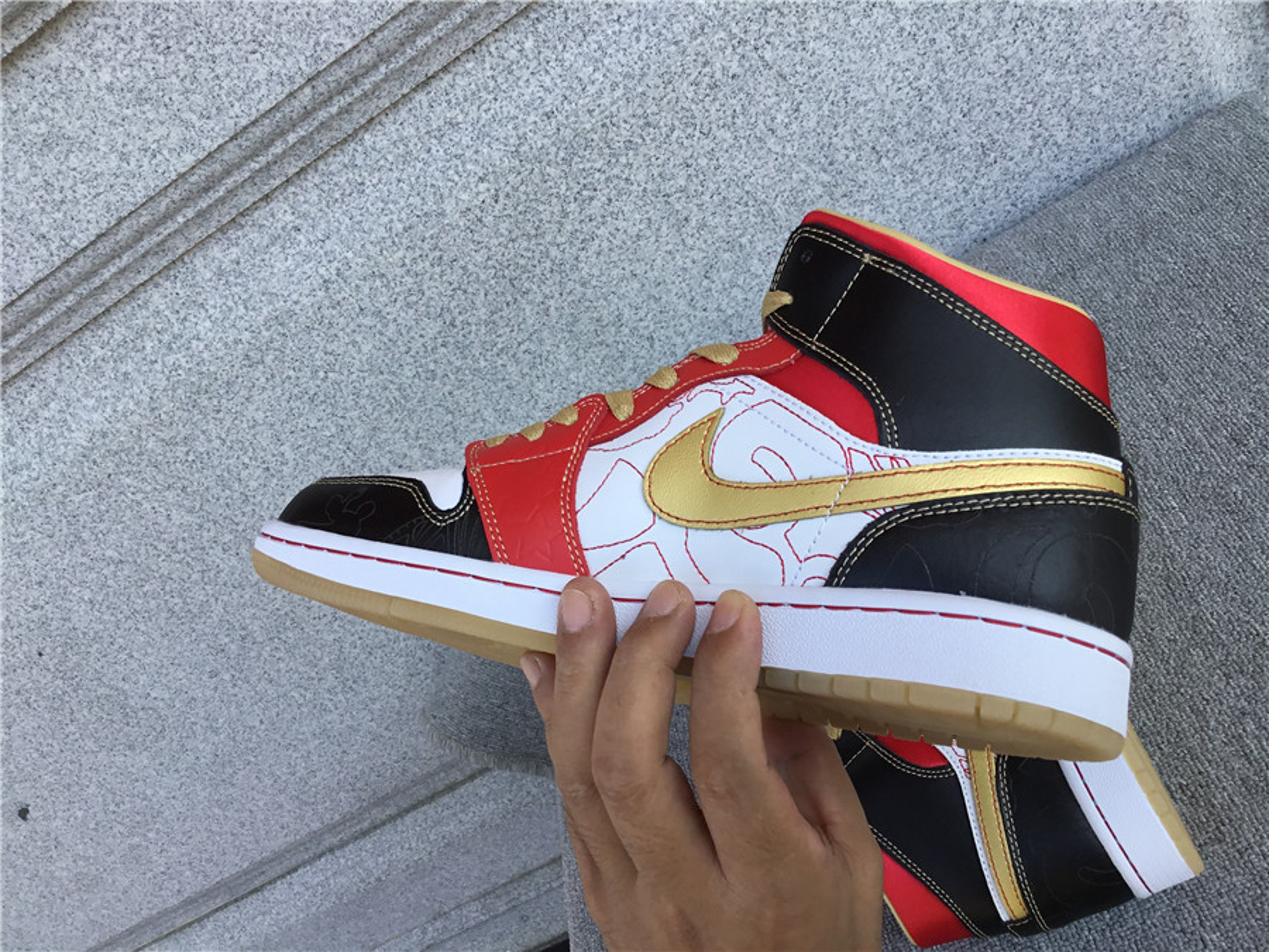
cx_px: 634
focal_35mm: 31
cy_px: 476
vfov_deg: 45.4
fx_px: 1136
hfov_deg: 58.4
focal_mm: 3.3
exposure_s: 1/388
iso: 25
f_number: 2.4
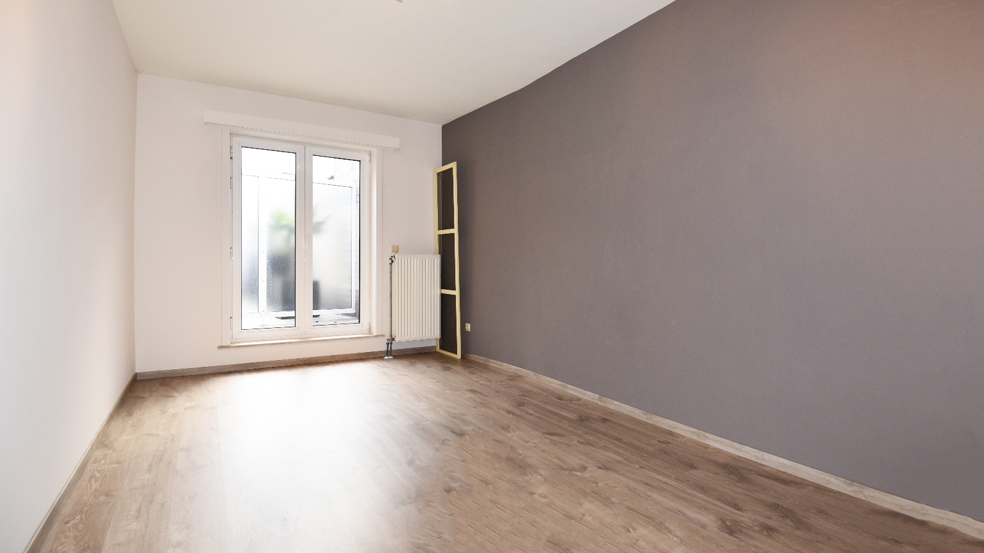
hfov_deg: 95.9
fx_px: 444
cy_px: 276
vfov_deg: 63.9
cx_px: 488
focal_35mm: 17
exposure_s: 1/100
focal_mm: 16
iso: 800
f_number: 5
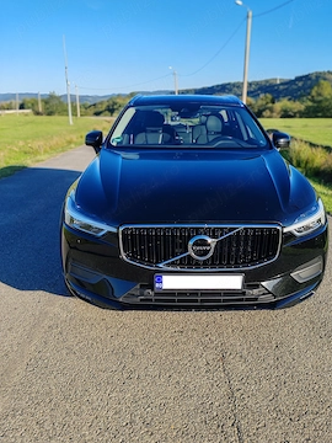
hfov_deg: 46.7
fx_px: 384
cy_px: 214
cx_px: 183
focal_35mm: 30
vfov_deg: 60.0
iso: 50
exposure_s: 1/340
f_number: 2.8
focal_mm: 6.12
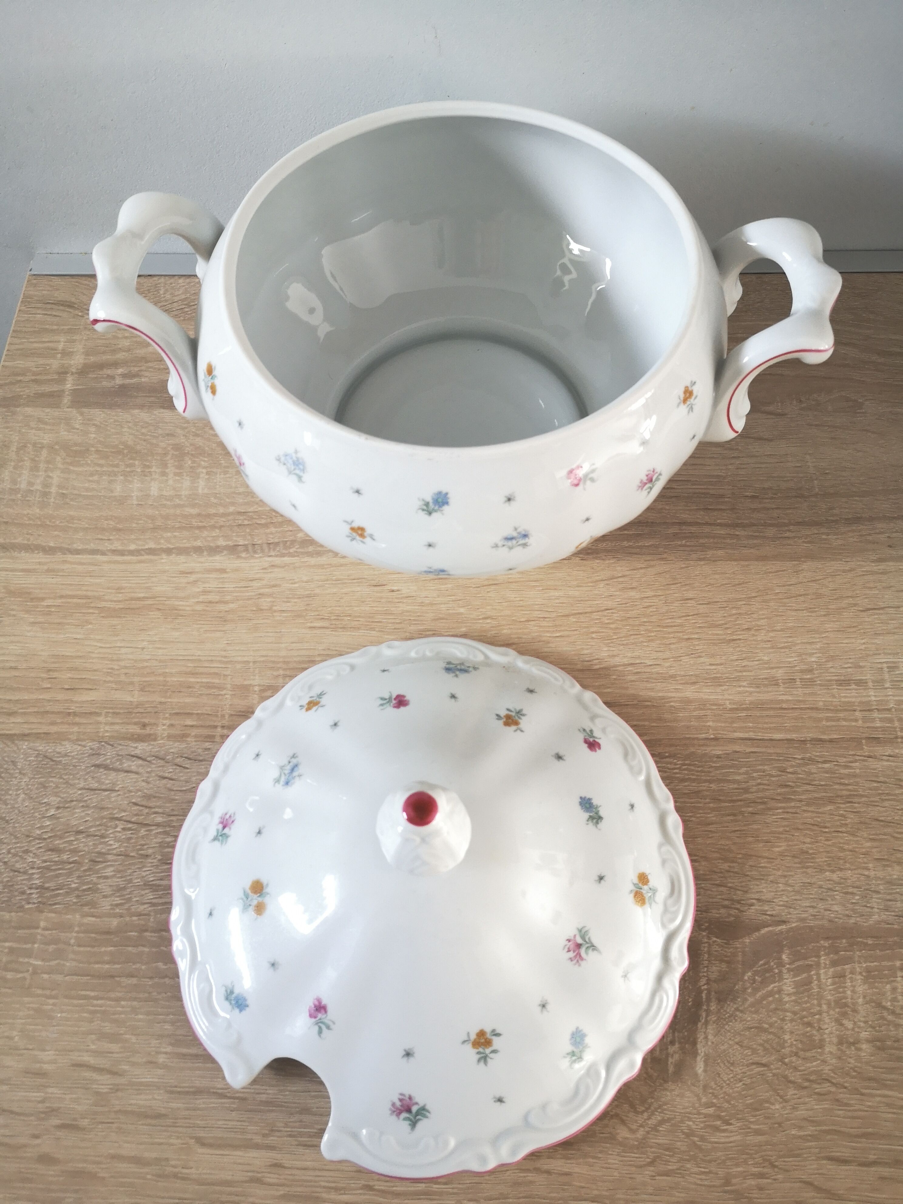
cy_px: 602
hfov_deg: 51.4
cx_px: 452
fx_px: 939
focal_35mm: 27
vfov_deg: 65.3
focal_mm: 3.95
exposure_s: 1/33.3
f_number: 1.8
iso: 200
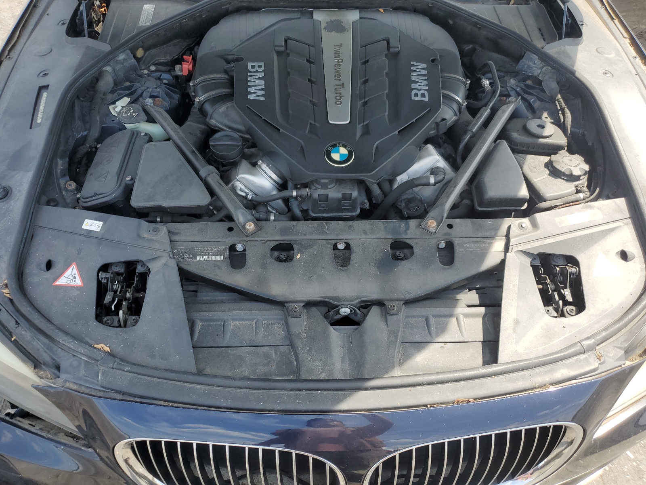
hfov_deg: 67.3
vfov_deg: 53.1
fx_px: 485
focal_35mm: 26
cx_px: 323
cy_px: 242
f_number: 1.5
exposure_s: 1/833
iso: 50
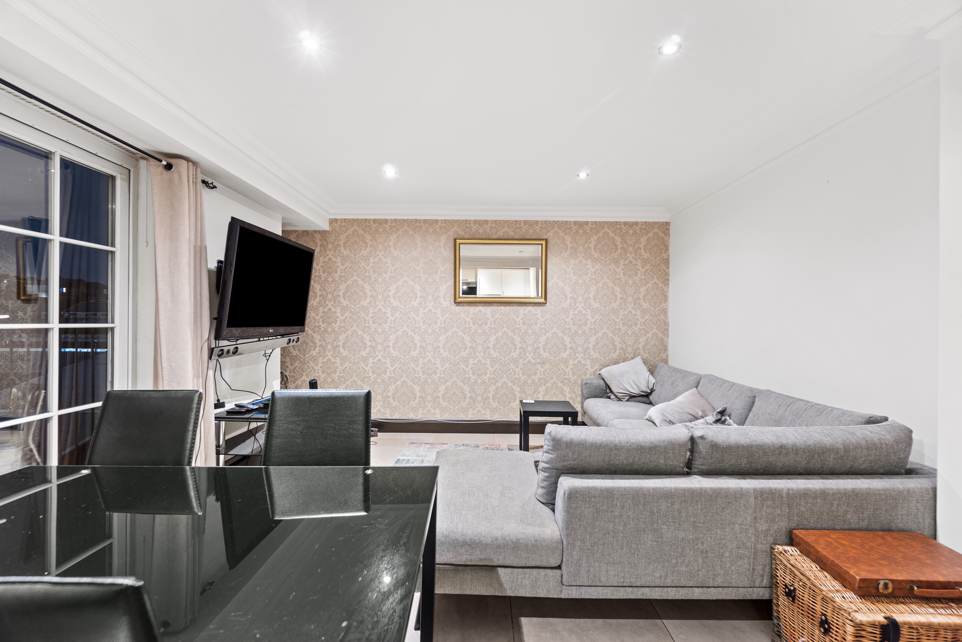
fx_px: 401
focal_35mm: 15
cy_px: 321
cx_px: 481
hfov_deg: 100.4
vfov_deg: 77.3
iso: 100
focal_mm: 10
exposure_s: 1.6
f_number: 4
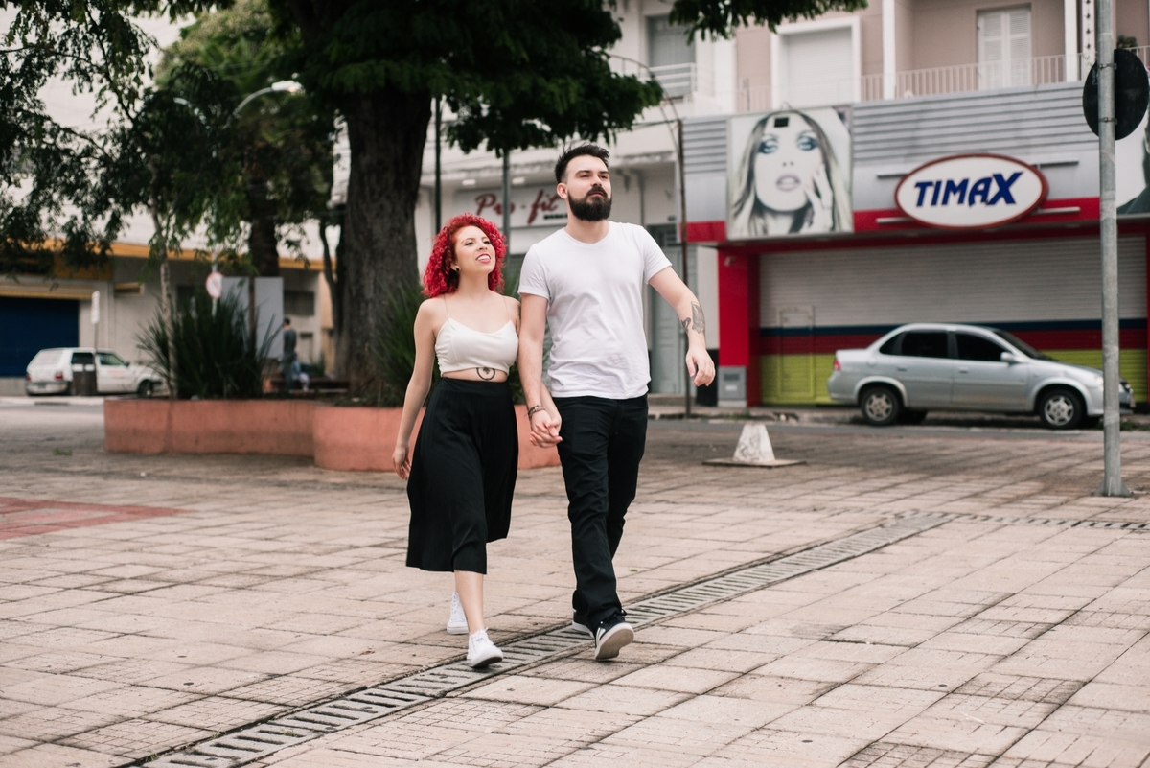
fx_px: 1598
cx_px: 575
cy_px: 384
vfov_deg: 27.0
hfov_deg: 39.6
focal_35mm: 50
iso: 400
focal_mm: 50
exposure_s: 1/200
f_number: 3.2
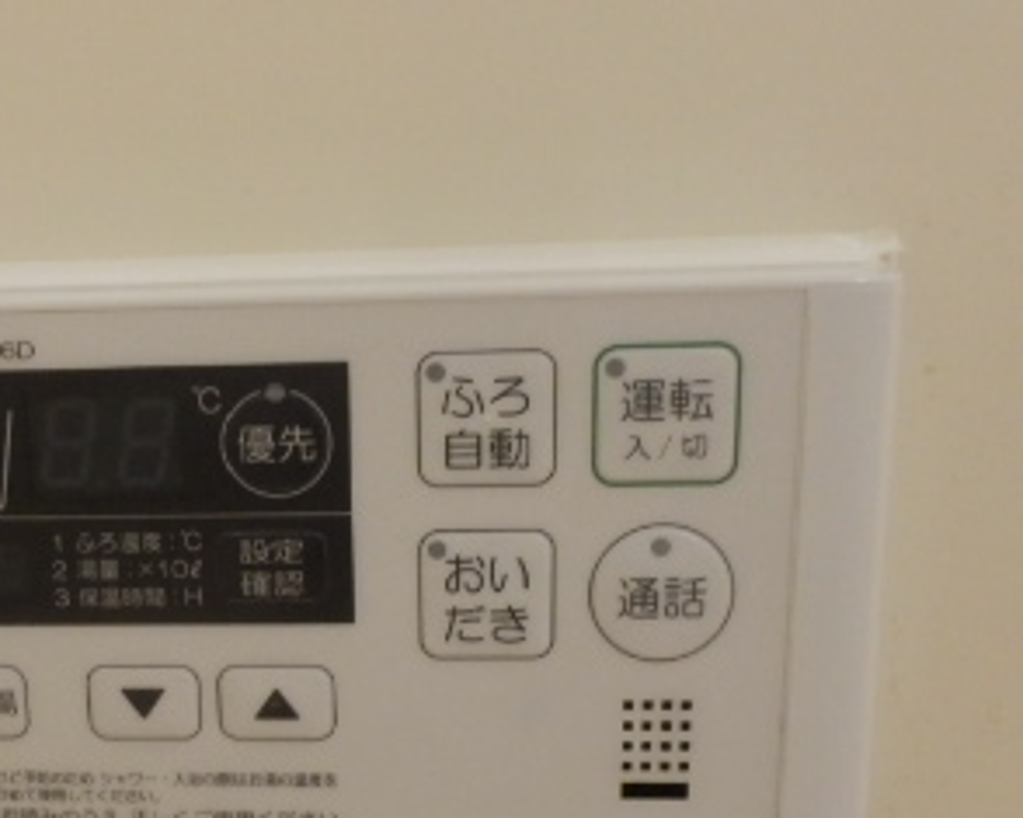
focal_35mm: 51
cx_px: 230
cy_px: 585
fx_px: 1544
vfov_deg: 29.3
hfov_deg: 35.7
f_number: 3
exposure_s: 1/30
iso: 640
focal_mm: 4.2
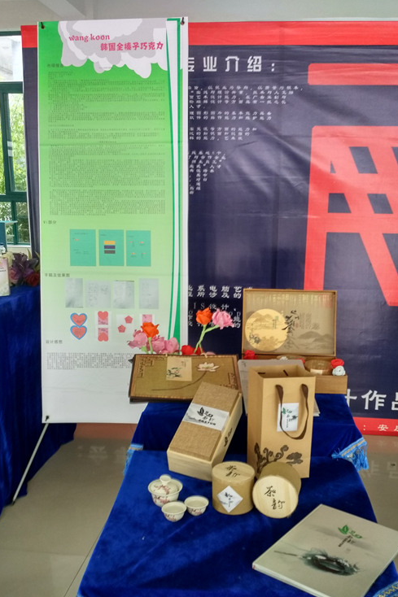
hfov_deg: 38.9
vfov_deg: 55.7
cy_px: 324
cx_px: 211
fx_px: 564
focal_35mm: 34
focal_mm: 4.12
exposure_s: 1/33
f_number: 2
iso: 252
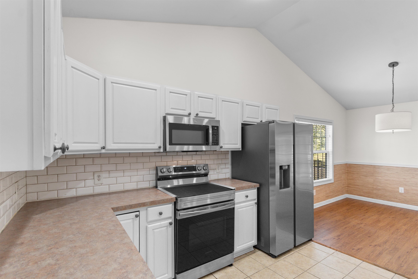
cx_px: 209
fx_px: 186
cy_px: 140
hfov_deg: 96.7
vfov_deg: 73.7
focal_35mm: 16
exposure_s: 1.3
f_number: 4.8
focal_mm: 11
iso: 100
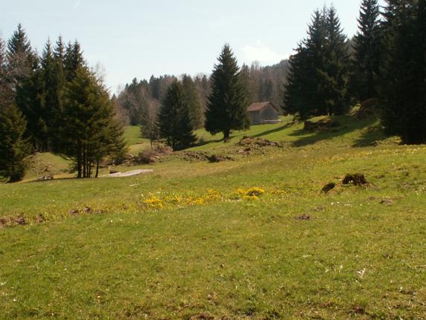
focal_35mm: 39
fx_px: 480
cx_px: 226
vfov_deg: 36.8
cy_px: 143
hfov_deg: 47.8
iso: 50
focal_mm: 5.86
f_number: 8
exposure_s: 1/100
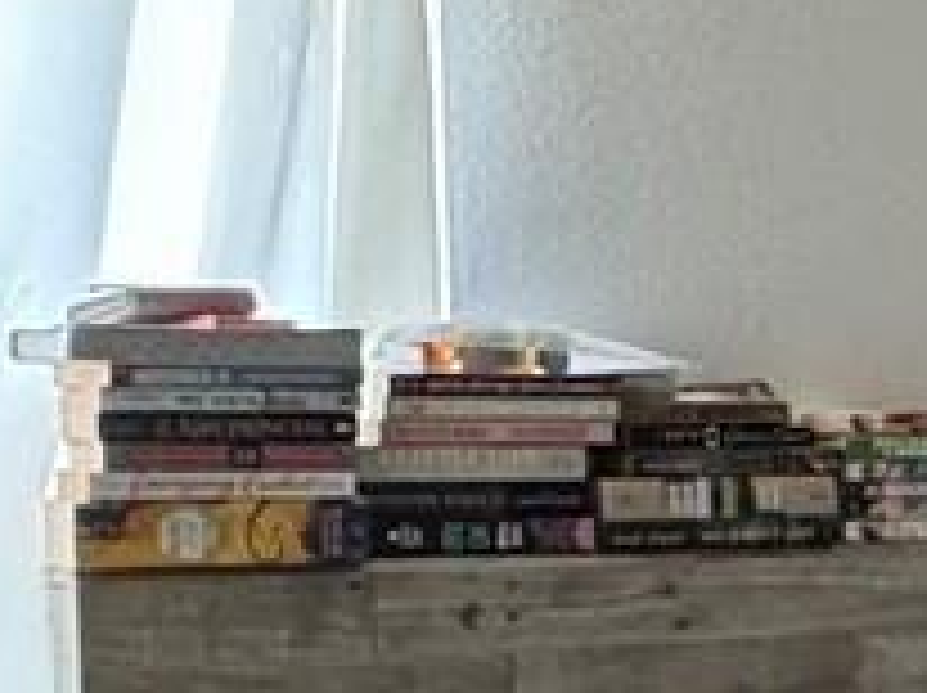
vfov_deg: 13.5
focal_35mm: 109
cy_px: 558
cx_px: 2106
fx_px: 2916
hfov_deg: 13.8
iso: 320
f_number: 2.2
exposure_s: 1/68
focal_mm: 2.22
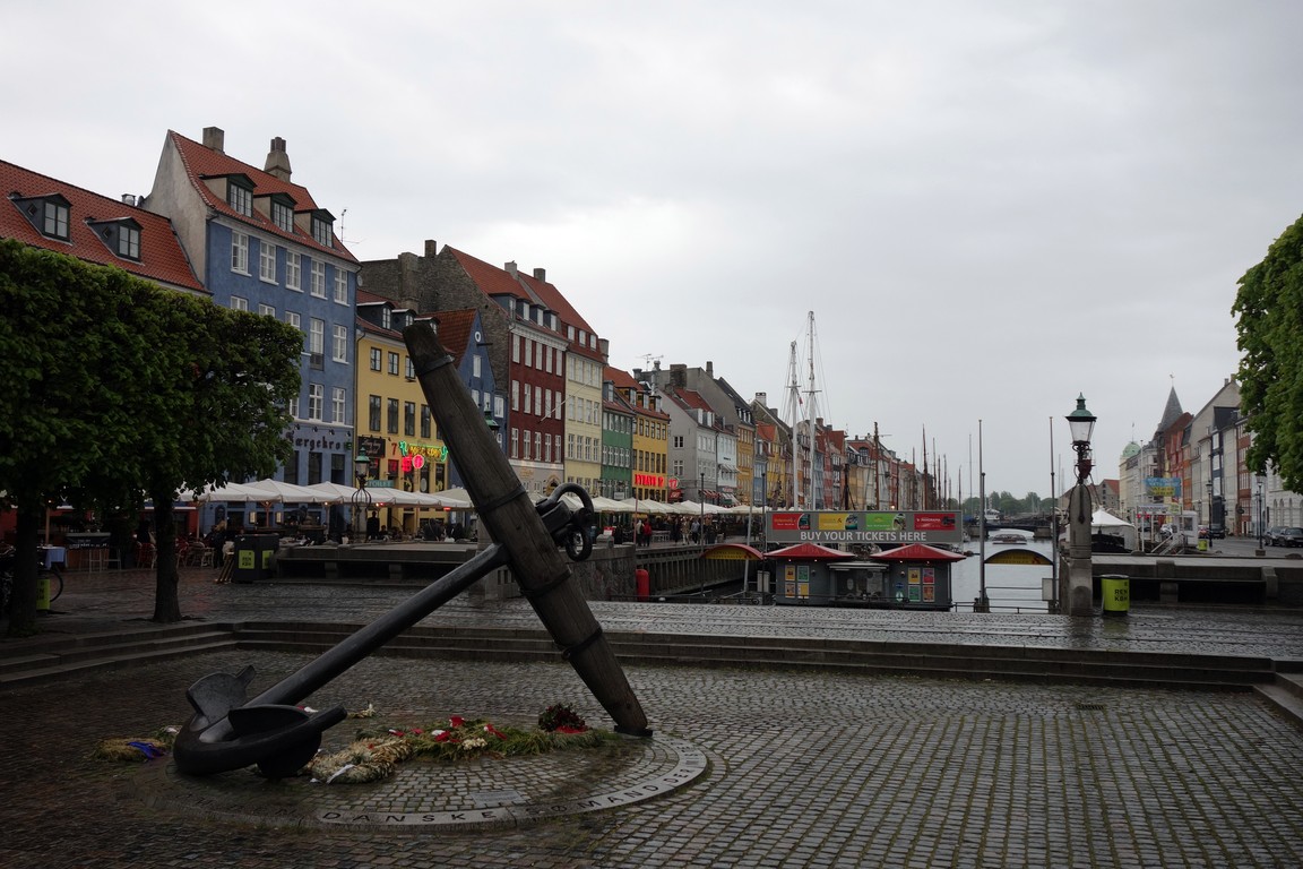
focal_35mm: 33
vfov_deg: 40.0
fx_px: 1194
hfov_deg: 57.2
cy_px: 434
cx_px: 652
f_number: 4.5
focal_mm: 12.32
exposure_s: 1/100
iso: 125
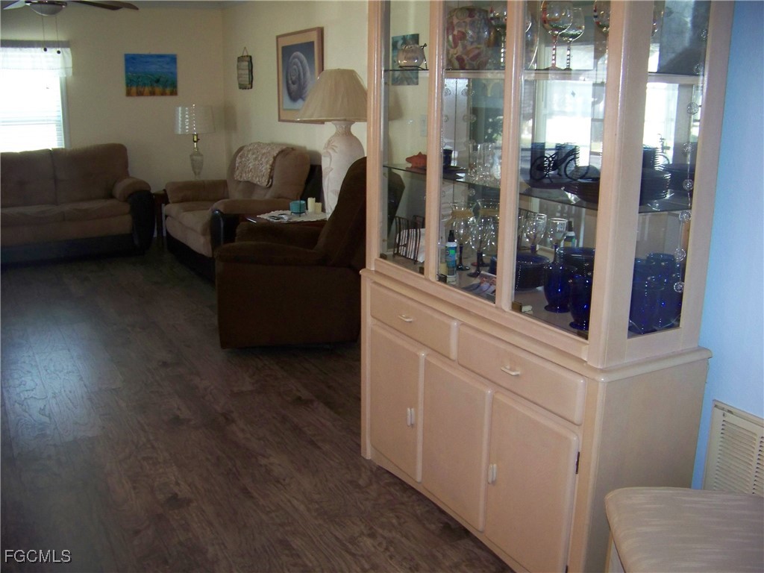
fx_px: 795
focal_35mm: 36
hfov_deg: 51.4
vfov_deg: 39.7
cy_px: 286
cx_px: 382
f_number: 2.8
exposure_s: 1/30
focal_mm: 5.85
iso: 200
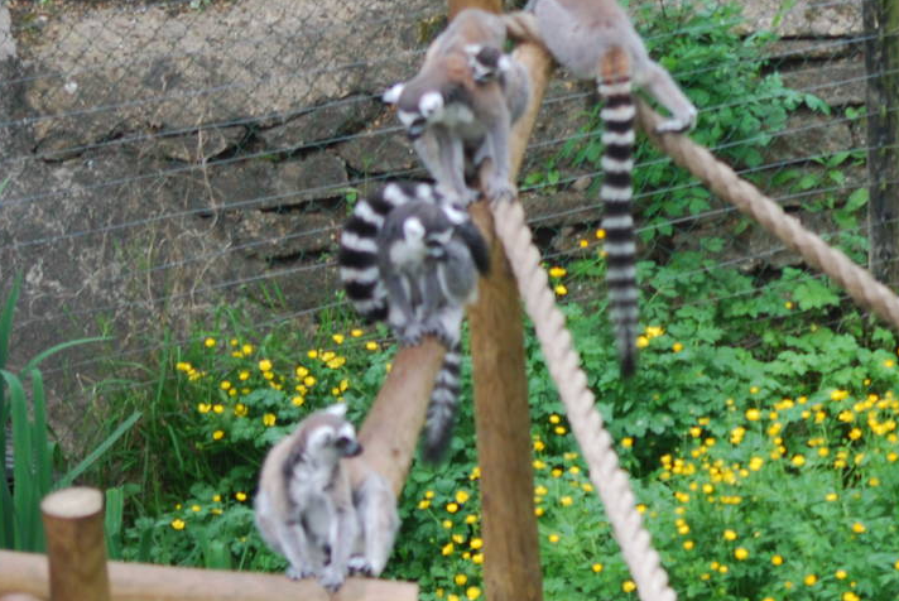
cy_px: 248
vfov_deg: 5.2
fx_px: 6573
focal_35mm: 263
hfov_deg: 7.8
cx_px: 952
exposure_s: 1/125
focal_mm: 78
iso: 220
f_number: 4
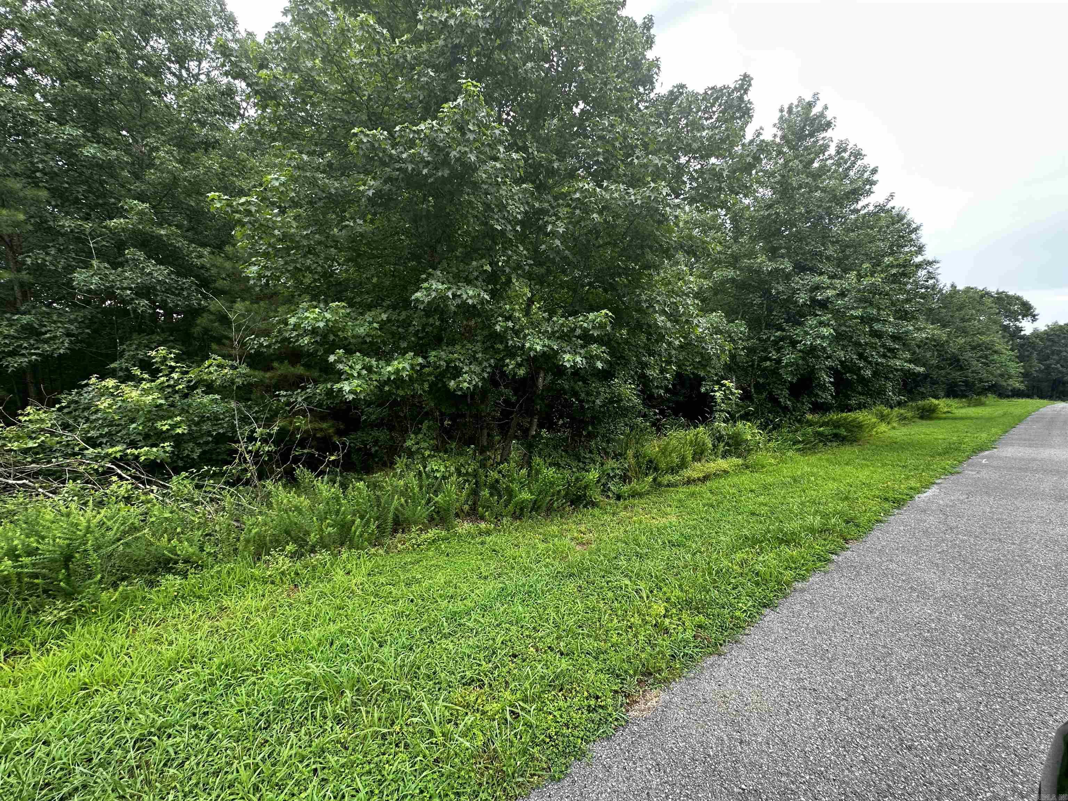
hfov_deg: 102.1
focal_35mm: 14
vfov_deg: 85.7
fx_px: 432
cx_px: 534
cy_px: 400
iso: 64
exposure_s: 1/99
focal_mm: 2.22
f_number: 2.2
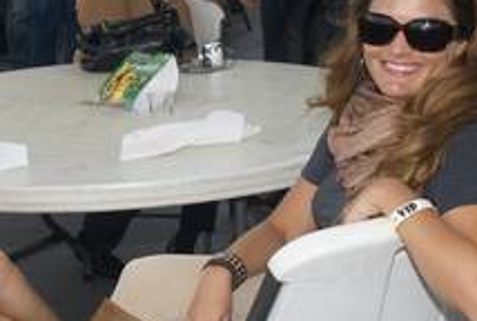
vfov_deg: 16.4
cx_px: 56
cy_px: 186
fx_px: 1116
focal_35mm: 84
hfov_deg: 23.5
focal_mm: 24
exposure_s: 1/125
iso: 100
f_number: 8
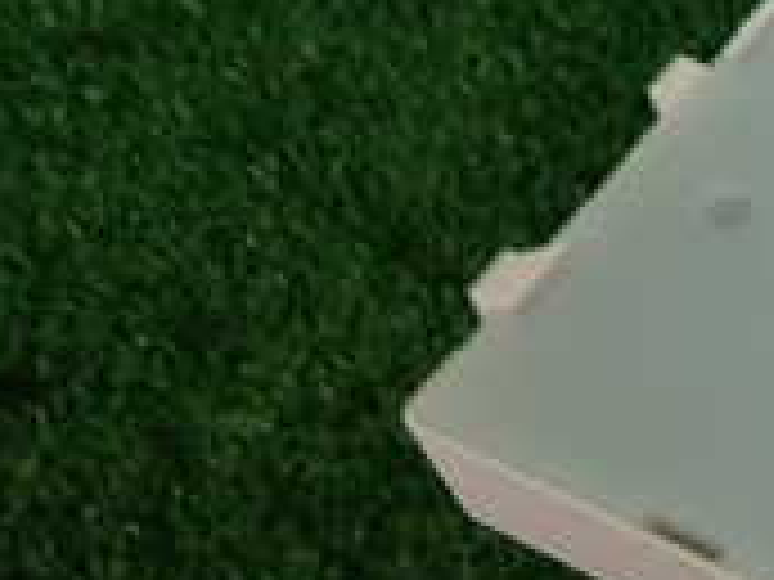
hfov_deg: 18.6
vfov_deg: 17.0
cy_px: 355
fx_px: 1945
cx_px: 1310
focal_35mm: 87
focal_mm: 4.5
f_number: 2
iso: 125
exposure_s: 1/60
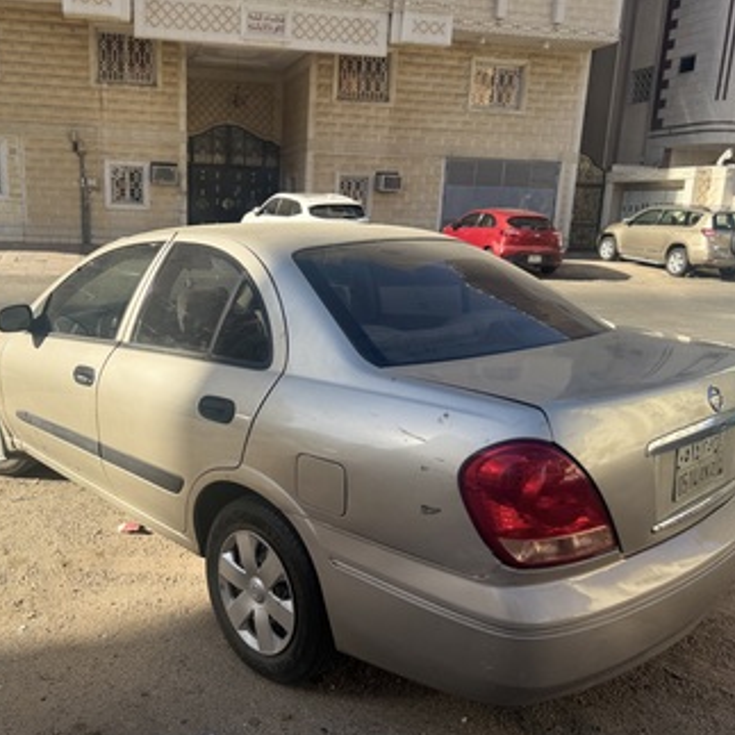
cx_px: 272
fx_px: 721
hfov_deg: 53.4
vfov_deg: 54.0
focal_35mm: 30
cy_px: 386
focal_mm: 6.76
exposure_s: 1/4310
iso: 80
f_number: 1.78
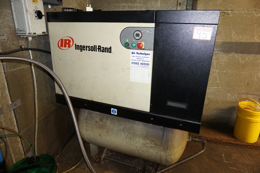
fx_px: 173
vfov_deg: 53.1
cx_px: 130
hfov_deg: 73.7
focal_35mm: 24
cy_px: 86
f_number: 3.5
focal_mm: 16
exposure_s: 1/10
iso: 800
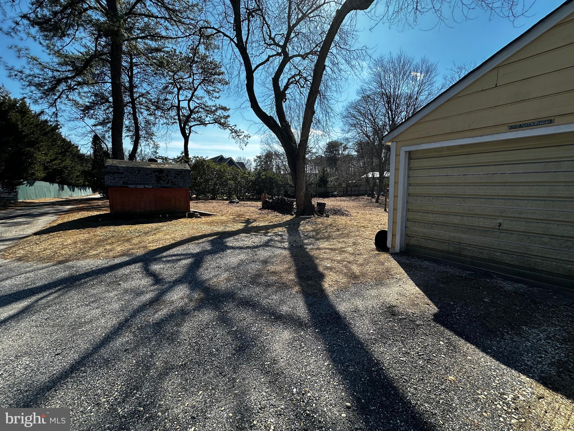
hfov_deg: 102.1
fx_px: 232
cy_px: 216
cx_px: 287
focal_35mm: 14
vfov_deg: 85.7
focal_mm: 2.22
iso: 40
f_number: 2.2
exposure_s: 1/1072
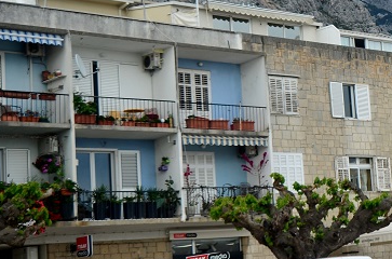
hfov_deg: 19.7
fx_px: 1075
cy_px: 89
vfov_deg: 13.7
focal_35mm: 99
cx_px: 441
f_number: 4
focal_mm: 24
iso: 100
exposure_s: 1/320
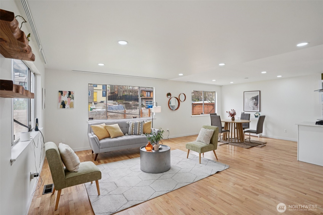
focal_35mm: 17
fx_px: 153
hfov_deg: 93.3
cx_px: 162
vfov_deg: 70.4
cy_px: 108
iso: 400
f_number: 8
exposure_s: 1/60
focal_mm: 17
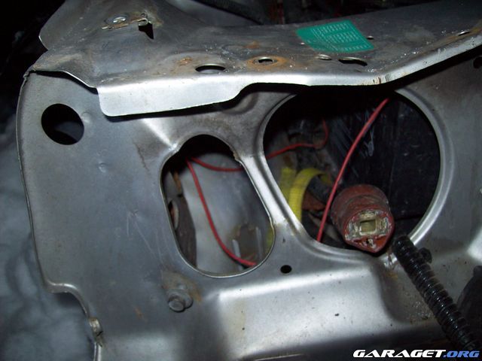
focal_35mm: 36
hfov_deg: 51.4
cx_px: 241
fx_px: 501
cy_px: 180
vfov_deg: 39.7
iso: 80
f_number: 2.7
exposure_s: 1/64
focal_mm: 6
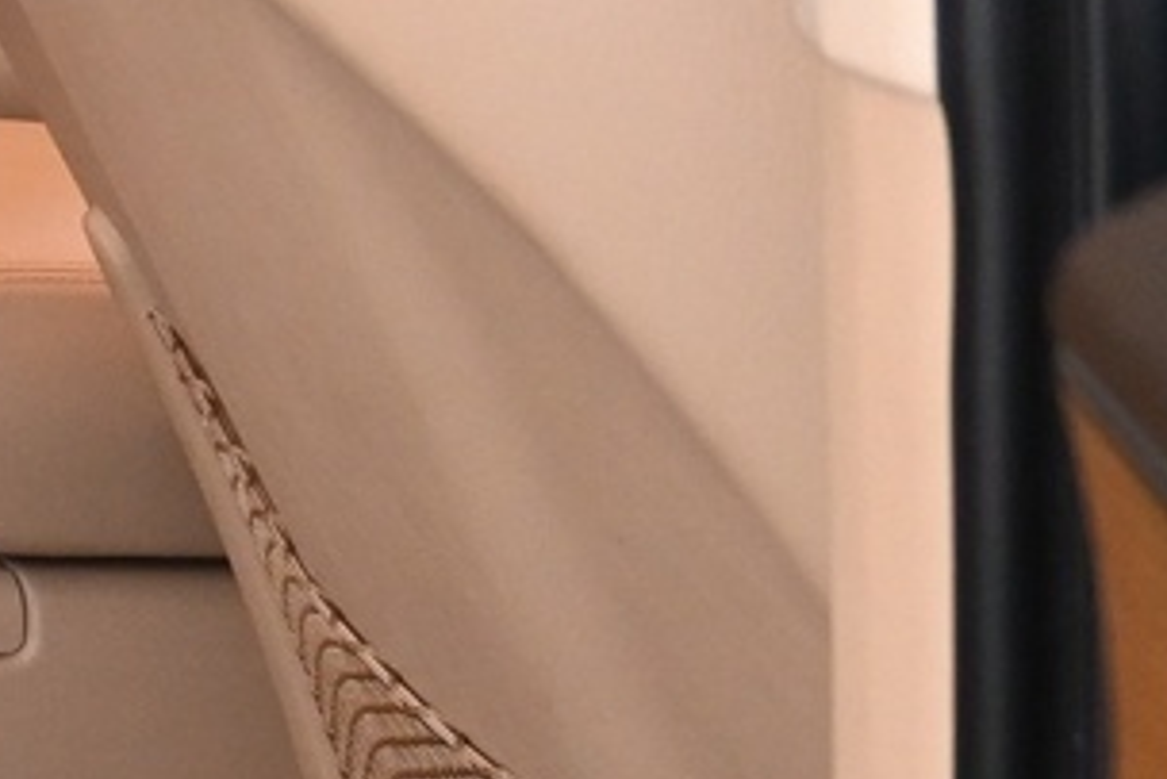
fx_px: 4151
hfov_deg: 13.0
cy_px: 564
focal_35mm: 128
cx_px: -1432
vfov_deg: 10.7
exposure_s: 1/25
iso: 1600
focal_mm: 16
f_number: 3.5
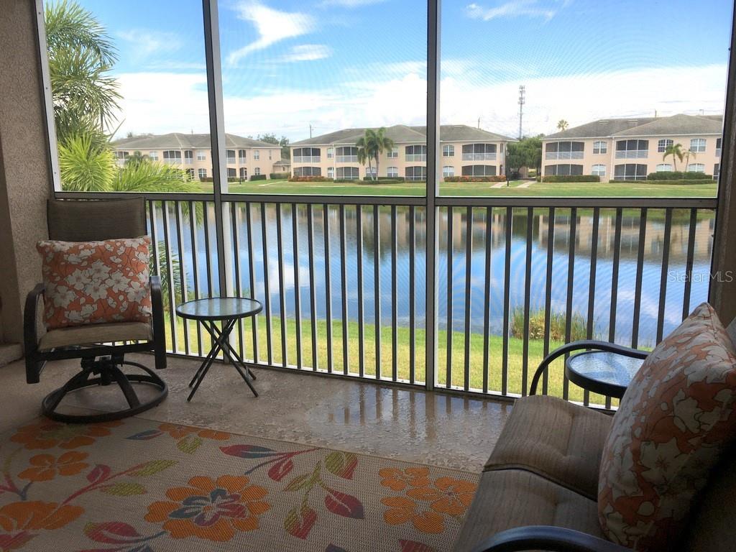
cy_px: 276
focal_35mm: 29
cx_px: 368
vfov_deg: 48.2
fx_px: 617
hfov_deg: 61.7
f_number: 2.2
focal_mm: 4.15
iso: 25
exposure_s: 1/630
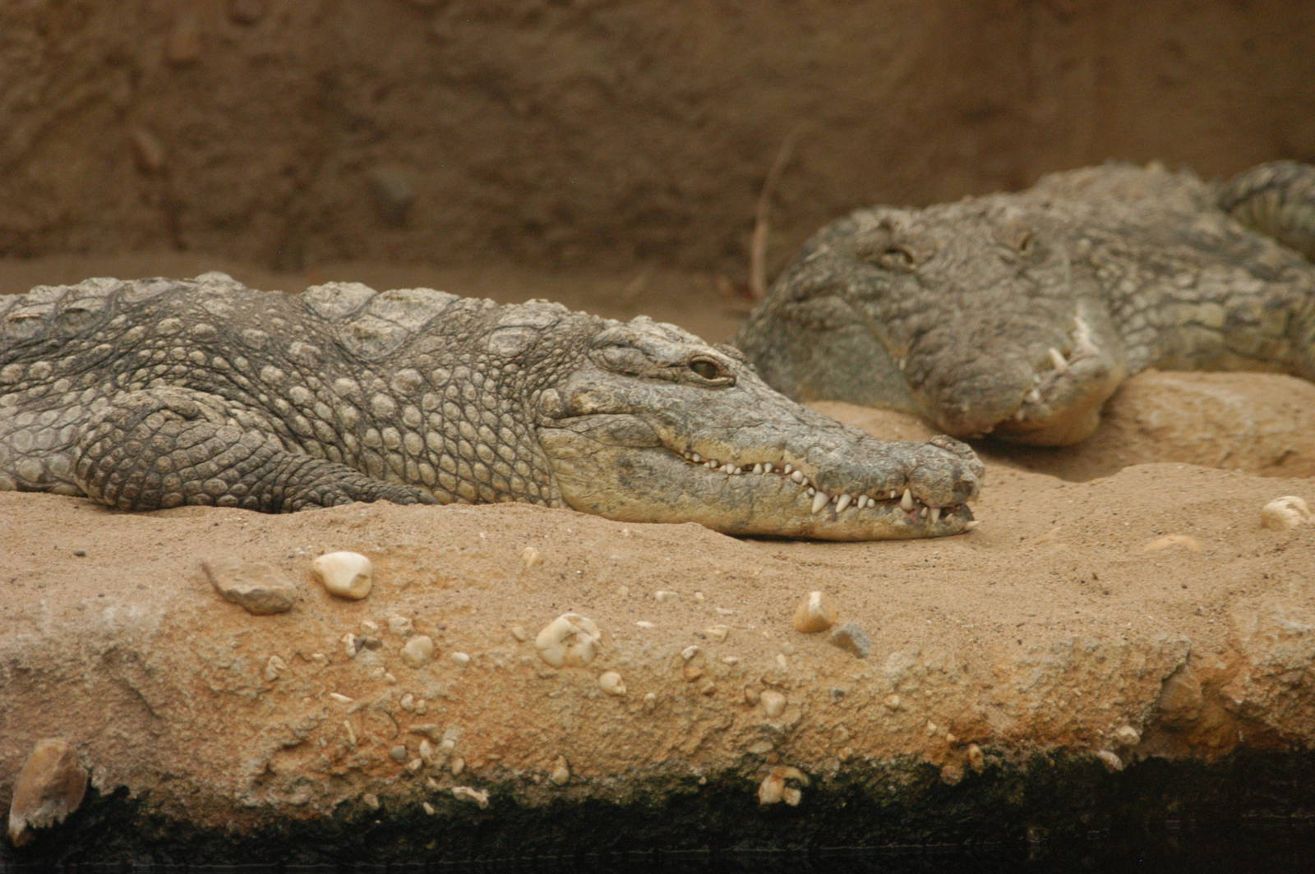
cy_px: 437
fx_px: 7664
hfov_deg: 9.8
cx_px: 658
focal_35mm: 210
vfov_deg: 6.5
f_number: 5
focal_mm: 140
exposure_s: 1/400
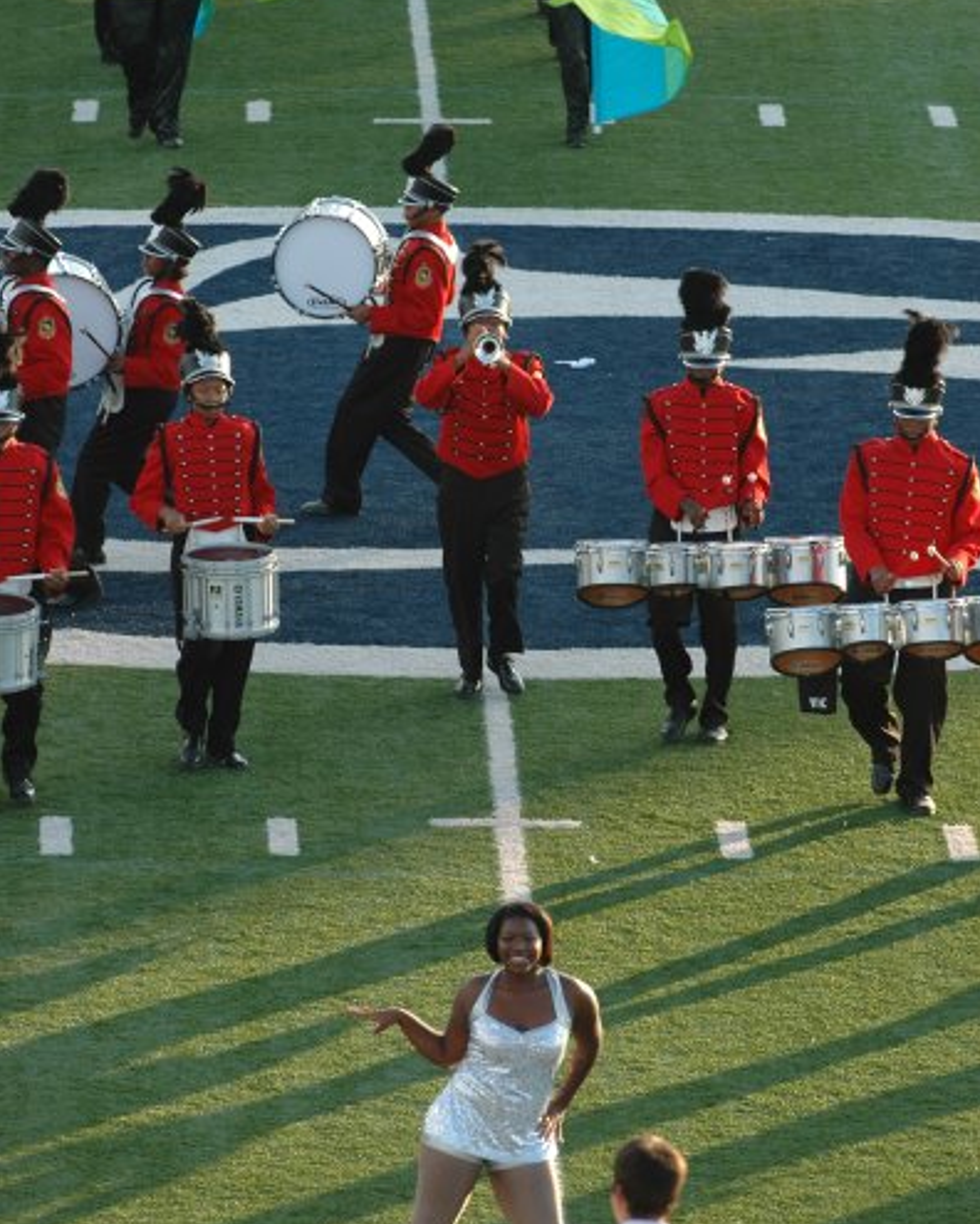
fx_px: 12363
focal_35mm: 341
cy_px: 591
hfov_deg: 4.5
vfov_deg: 5.7
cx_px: 491
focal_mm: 200
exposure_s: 1/250
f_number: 4
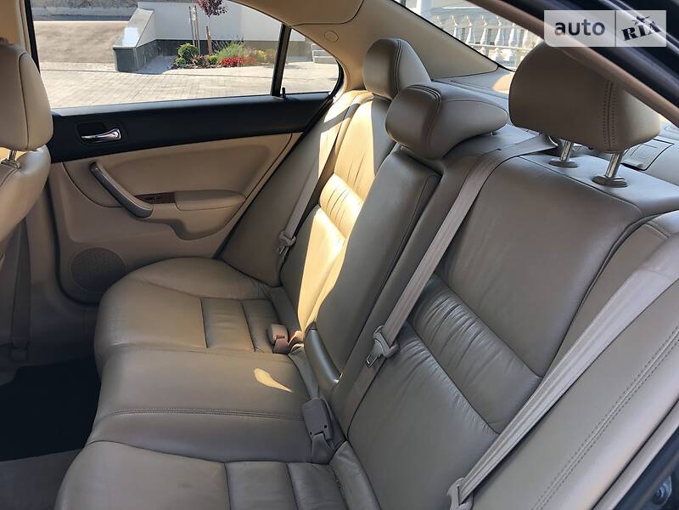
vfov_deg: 49.7
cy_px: 255
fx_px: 549
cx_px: 340
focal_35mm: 28
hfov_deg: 63.4
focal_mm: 4
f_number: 1.8
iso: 20
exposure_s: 1/135
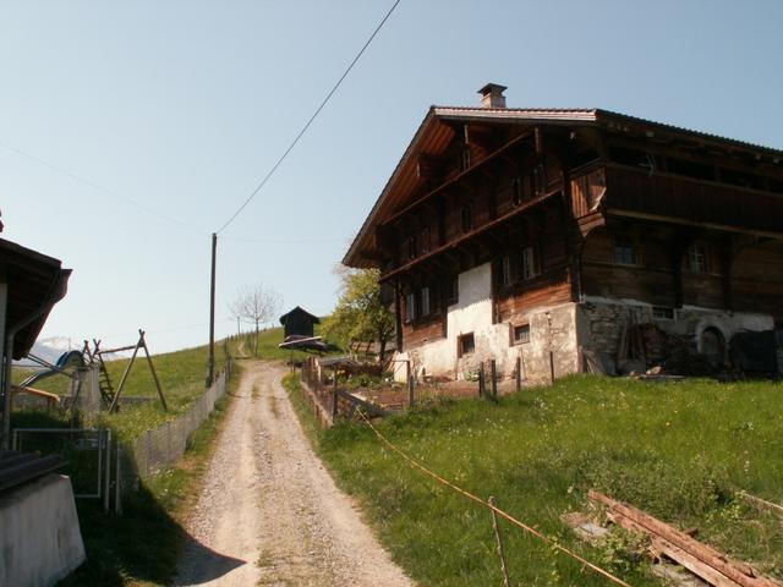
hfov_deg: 52.6
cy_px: 294
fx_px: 792
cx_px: 392
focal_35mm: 35
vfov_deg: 40.7
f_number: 6.3
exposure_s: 1/200
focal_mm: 5.86
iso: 50
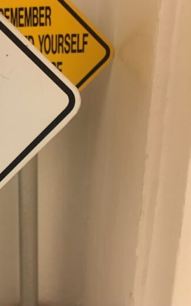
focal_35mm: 45
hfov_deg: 27.0
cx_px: 1
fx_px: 375
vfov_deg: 44.4
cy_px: 152
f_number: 2.2
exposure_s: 1/4
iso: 80
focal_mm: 4.15
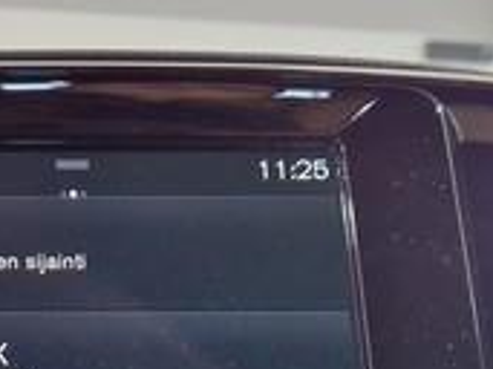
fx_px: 1224
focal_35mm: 86
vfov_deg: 15.9
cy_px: 528
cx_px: 40
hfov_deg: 22.2
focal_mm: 5.4
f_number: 1.8
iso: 500
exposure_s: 1/50
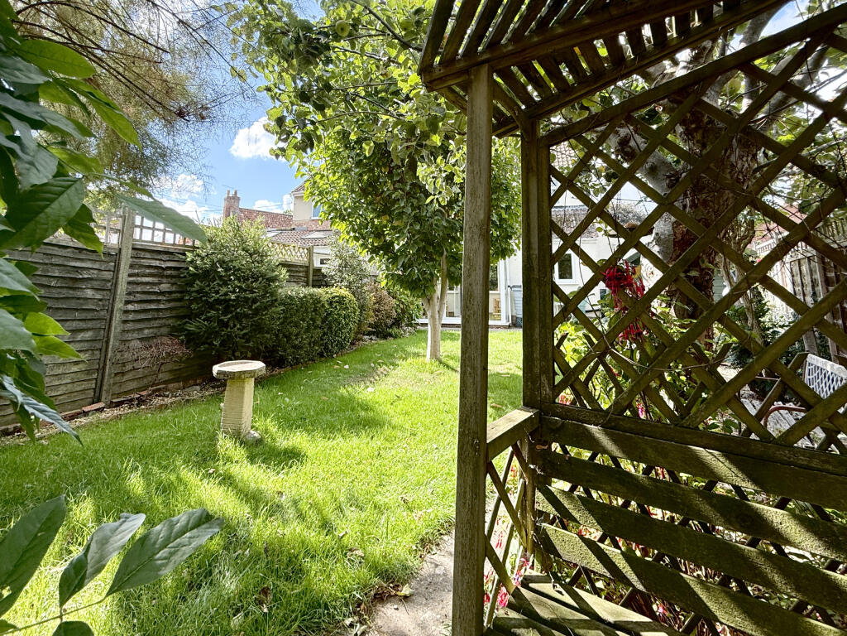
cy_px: 318
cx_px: 424
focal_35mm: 14
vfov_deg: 85.7
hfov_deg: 102.1
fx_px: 343
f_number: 2.2
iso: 50
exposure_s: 1/338
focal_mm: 2.22
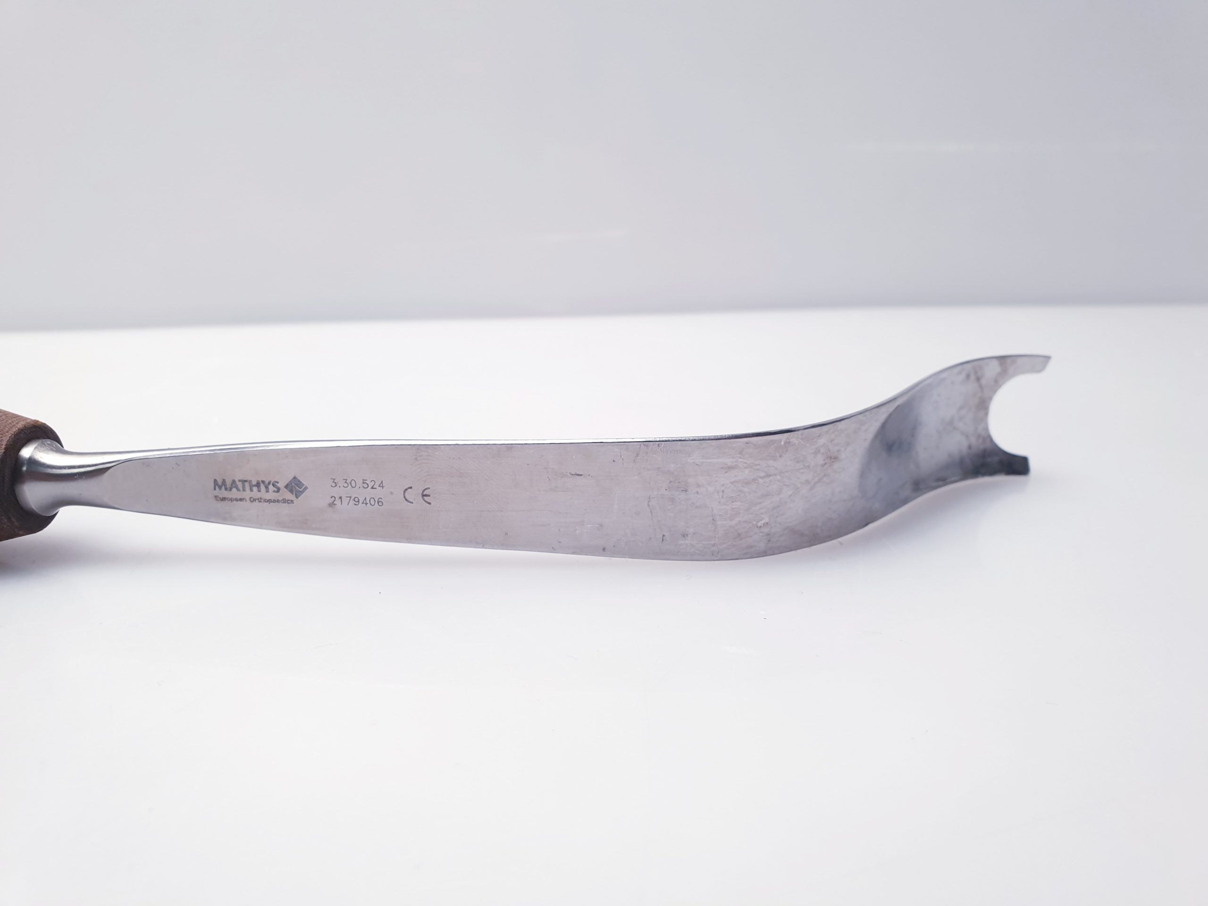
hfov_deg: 67.3
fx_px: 907
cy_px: 453
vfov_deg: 53.1
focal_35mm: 26
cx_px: 604
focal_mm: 4.3
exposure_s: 1/50
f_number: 2.4
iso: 100
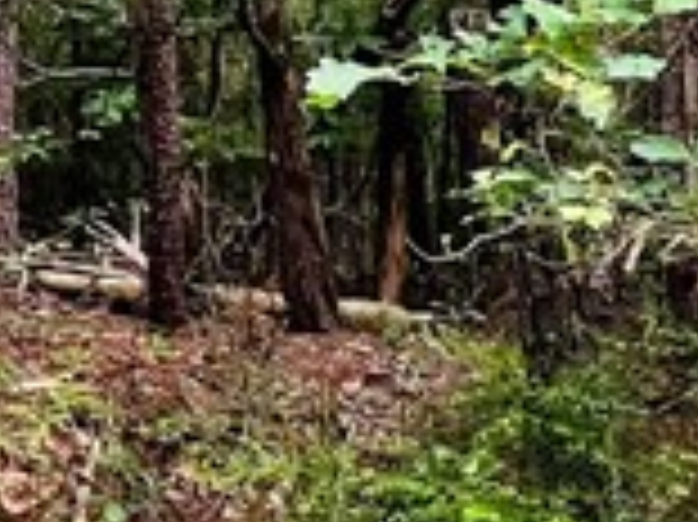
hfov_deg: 20.2
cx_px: -293
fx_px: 1733
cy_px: -518
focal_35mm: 86
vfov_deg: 14.3
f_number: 1.8
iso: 64
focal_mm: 1.57
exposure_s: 1/99
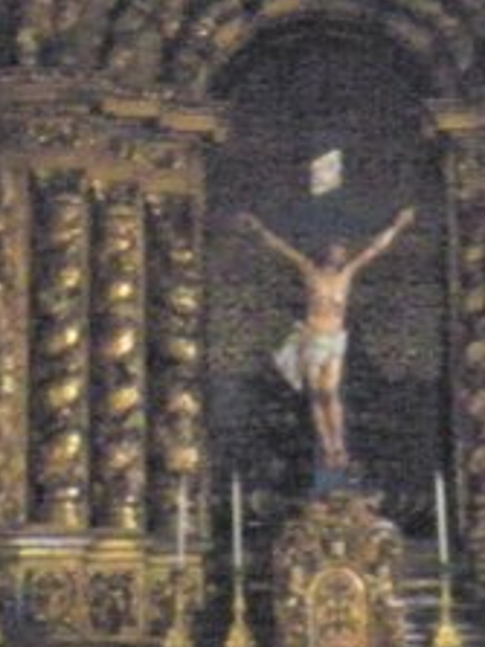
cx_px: 299
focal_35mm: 129
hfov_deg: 11.5
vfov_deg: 15.2
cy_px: 99
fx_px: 2412
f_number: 3.5
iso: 800
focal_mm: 6.3
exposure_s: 1/30
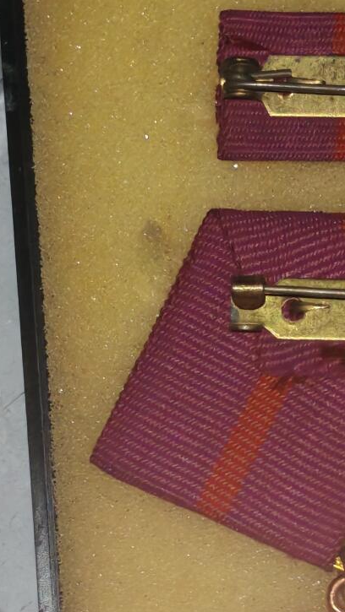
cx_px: 335
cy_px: 488
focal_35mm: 146
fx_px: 2374
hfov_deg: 8.3
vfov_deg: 14.6
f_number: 1.95
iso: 100
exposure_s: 1/100
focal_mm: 5.52
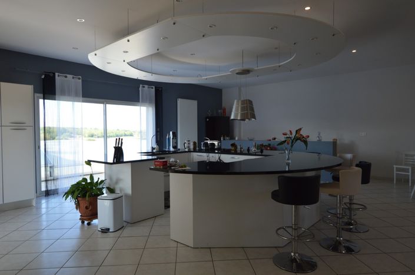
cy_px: 138
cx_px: 208
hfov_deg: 77.4
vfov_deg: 56.0
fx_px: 259
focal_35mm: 22
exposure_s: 1/125
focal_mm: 15
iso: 400
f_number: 5.6
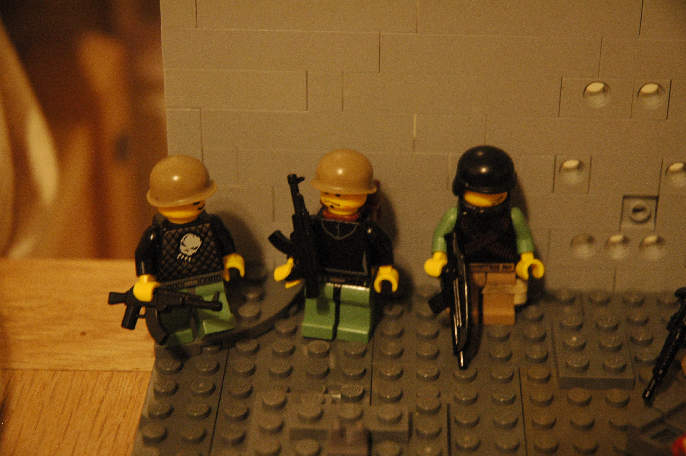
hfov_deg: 19.5
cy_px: 228
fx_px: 1999
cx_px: 343
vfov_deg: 13.0
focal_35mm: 105
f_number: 4.5
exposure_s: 1/10
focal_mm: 70
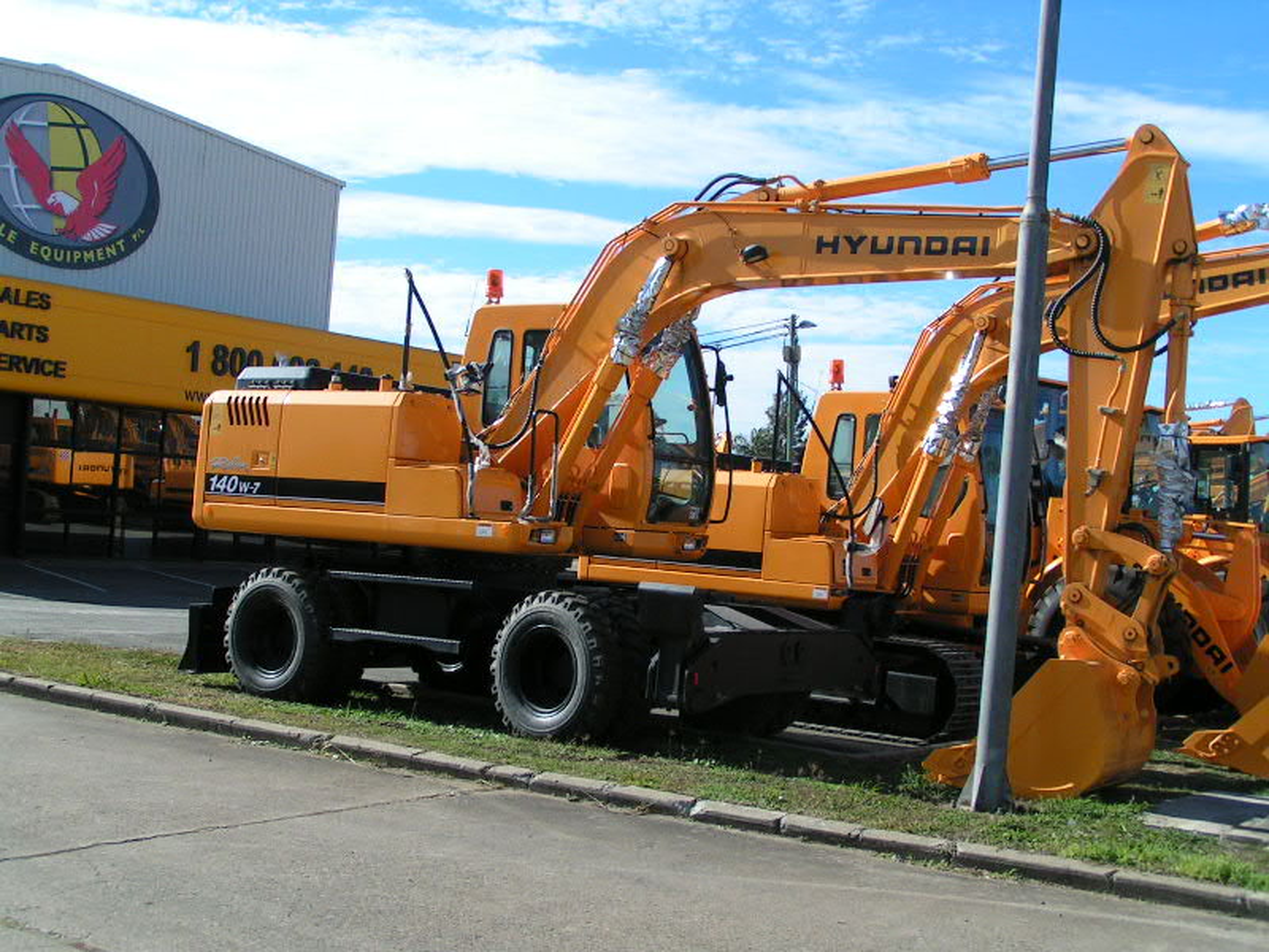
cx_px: 634
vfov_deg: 32.2
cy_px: 476
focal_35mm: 45
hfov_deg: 42.1
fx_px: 1650
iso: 50
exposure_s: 1/400
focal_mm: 6.9
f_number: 5.6
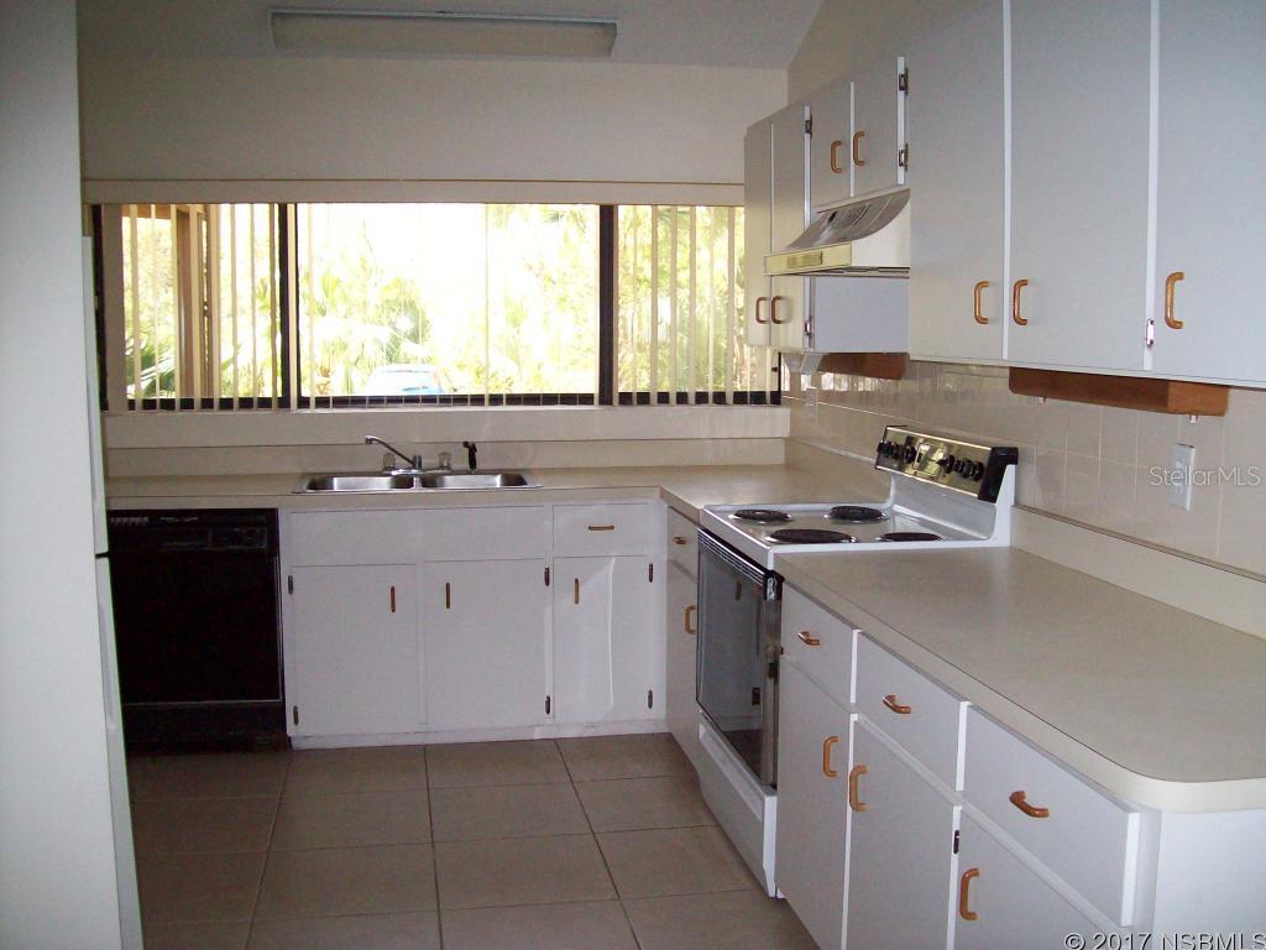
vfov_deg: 39.7
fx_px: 1317
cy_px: 475
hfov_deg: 51.4
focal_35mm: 36
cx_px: 633
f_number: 2.7
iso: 200
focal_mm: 6
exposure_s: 1/64
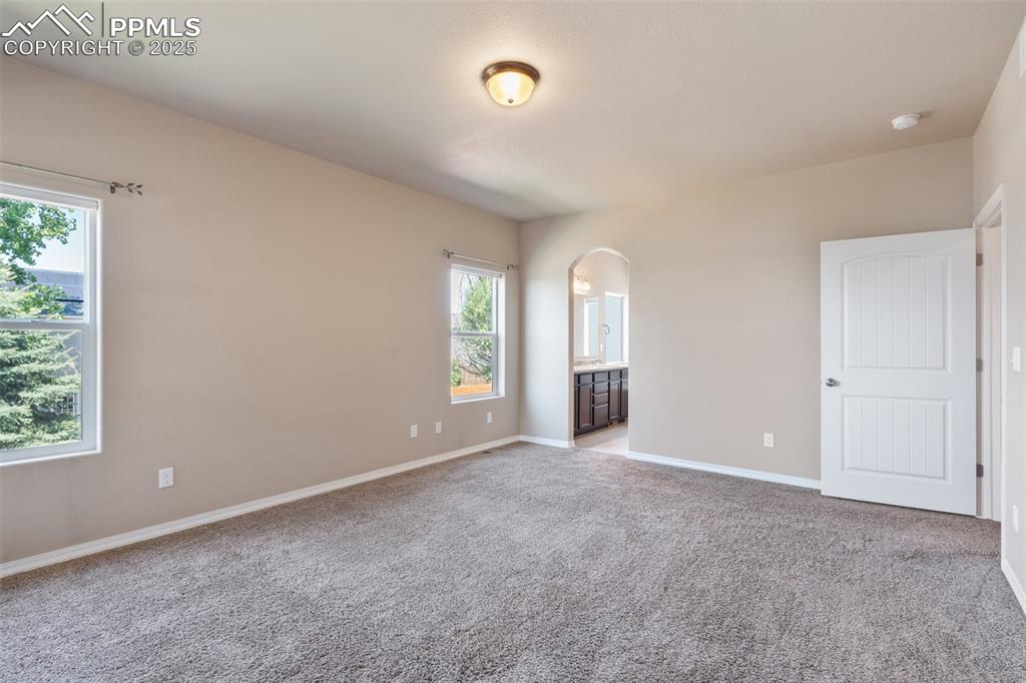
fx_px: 456
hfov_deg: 96.8
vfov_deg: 73.7
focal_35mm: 16
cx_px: 513
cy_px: 342
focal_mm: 16
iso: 250
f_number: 10
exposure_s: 1/2
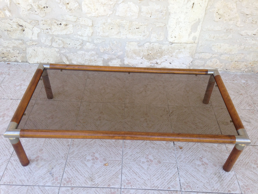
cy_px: 97
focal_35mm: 33
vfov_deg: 42.9
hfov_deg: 55.4
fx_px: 246
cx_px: 129
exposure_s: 1/120
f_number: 2.4
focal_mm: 4.12
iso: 64
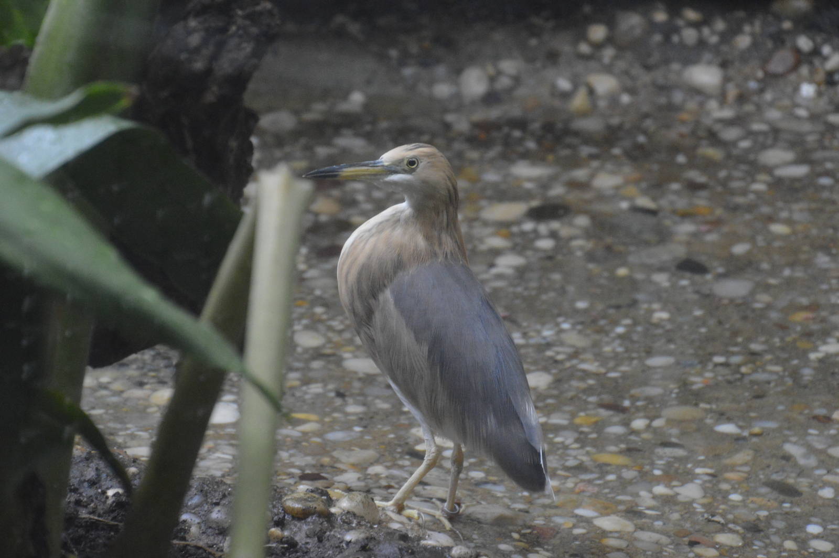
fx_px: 3842
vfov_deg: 8.3
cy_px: 279
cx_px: 420
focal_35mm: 165
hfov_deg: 12.5
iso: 3200
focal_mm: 110
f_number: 5.6
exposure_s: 1/40
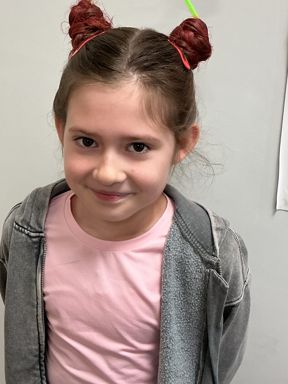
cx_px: 101
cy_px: 196
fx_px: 566
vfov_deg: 37.5
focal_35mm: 51
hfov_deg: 28.4
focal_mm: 3
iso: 64
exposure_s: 1/50
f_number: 1.8
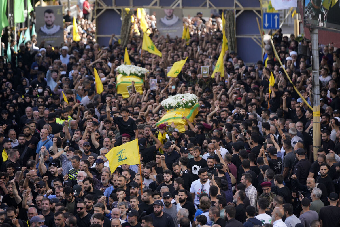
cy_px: 114
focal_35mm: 200
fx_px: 1889
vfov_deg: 6.9
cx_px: 170
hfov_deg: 10.3
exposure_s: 1/800
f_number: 2.8
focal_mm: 200
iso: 250
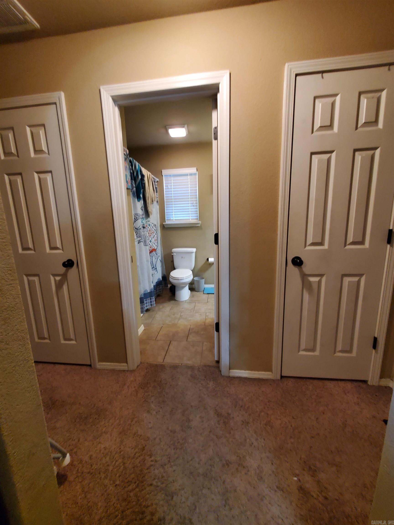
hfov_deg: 89.9
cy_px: 262
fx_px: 197
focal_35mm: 13
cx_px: 197
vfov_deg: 106.2
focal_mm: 1.8
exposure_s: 1/30
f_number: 2.2
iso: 800
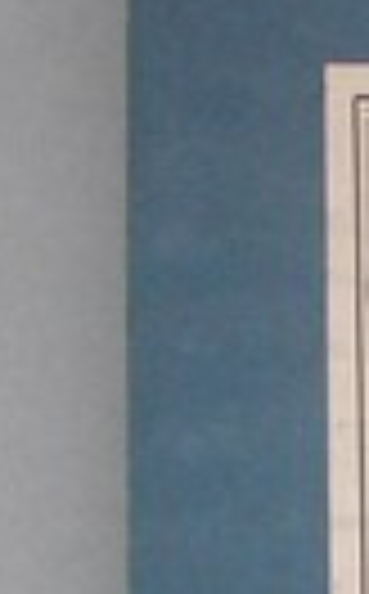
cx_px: 981
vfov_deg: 7.4
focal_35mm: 273
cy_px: 1138
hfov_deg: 4.6
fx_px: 4412
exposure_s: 1/64.9
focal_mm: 11.1
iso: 100
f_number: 2.9
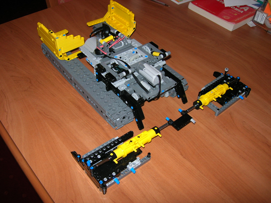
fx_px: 297
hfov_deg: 49.0
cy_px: 102
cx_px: 136
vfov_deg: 37.7
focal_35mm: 38
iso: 64
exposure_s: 1/60.1
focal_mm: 7.8
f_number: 2.8
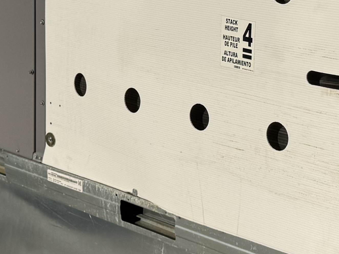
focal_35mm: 104
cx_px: 182
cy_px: 56
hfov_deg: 18.9
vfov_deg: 14.2
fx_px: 1019
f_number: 1.78
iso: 64
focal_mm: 6.76
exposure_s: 1/12346
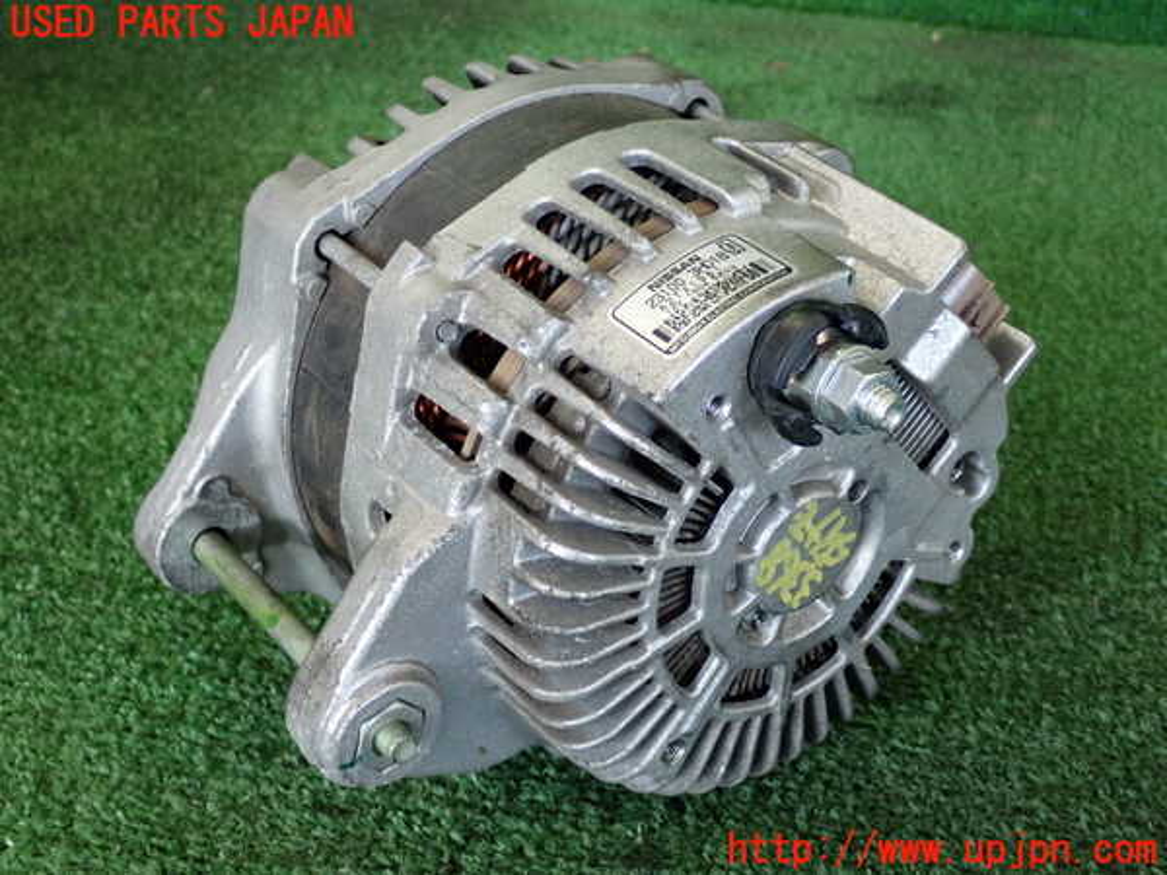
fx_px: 1820
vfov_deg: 27.0
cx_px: 584
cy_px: 438
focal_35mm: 54
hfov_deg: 35.5
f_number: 3.3
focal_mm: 9.65
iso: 500
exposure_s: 1/125
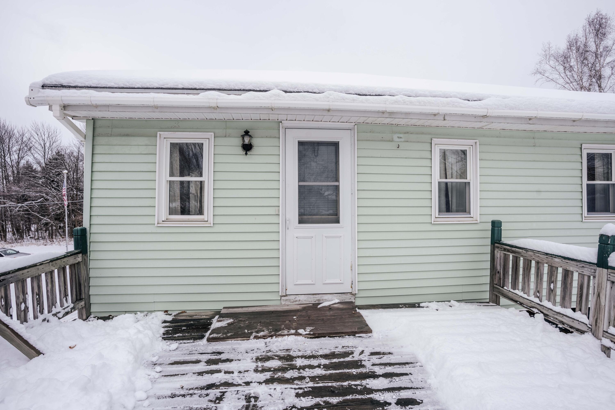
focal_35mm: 17
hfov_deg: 93.3
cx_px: 308
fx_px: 290
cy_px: 205
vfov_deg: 70.4
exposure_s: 1/1600
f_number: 8
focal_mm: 17
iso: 200
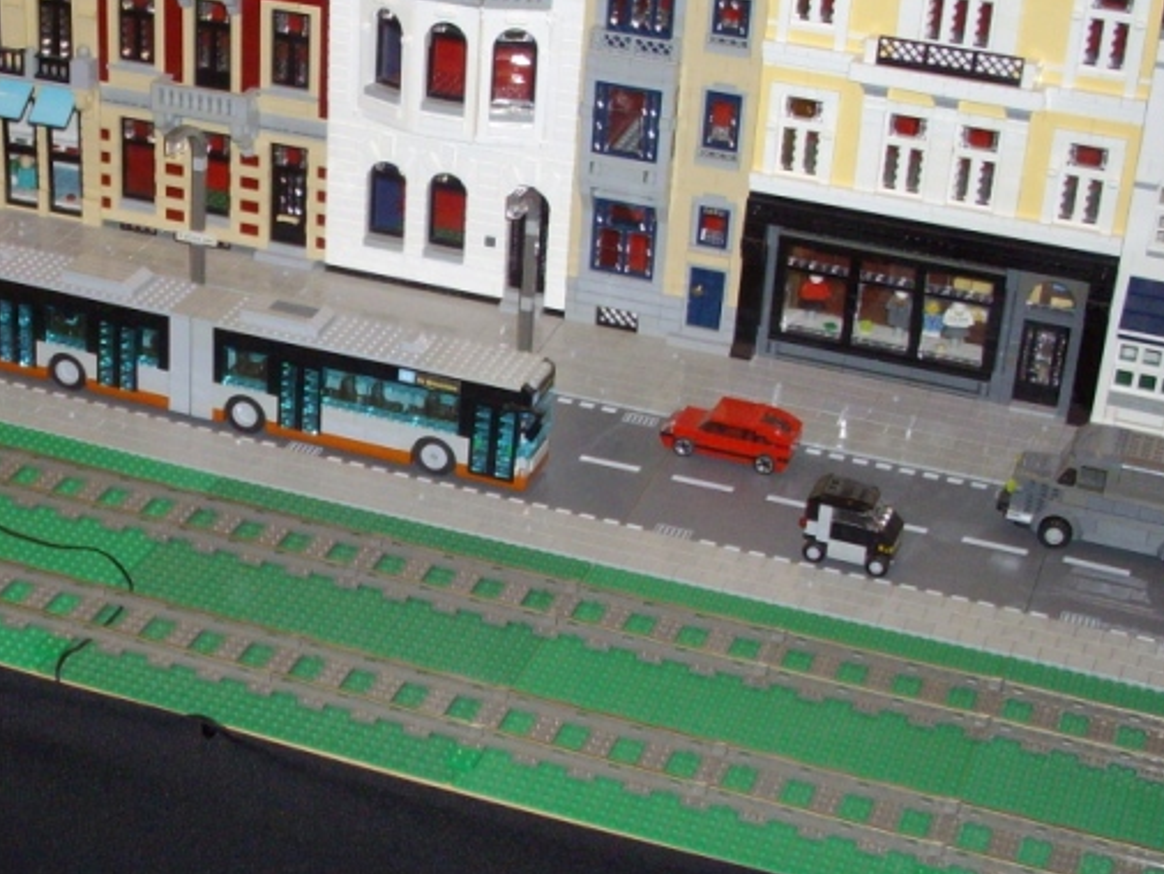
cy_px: 491
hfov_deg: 25.4
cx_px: 166
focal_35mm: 75
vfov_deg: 19.6
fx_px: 2523
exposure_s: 1/50
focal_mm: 6.2
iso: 160
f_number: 2.8
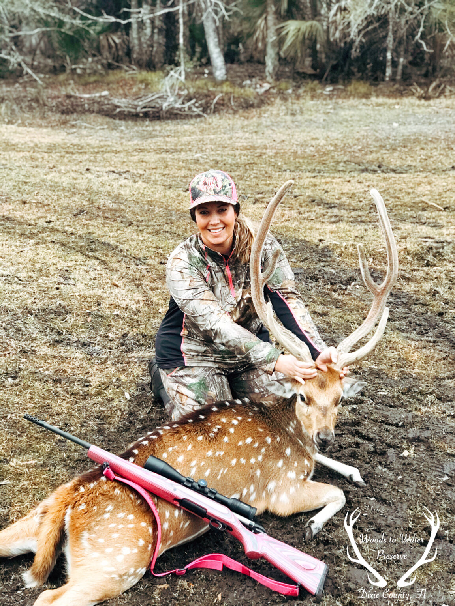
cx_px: 228
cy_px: 303
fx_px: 999
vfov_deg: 33.8
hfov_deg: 25.7
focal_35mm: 57
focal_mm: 6.6
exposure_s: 1/60
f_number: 2.8
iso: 250
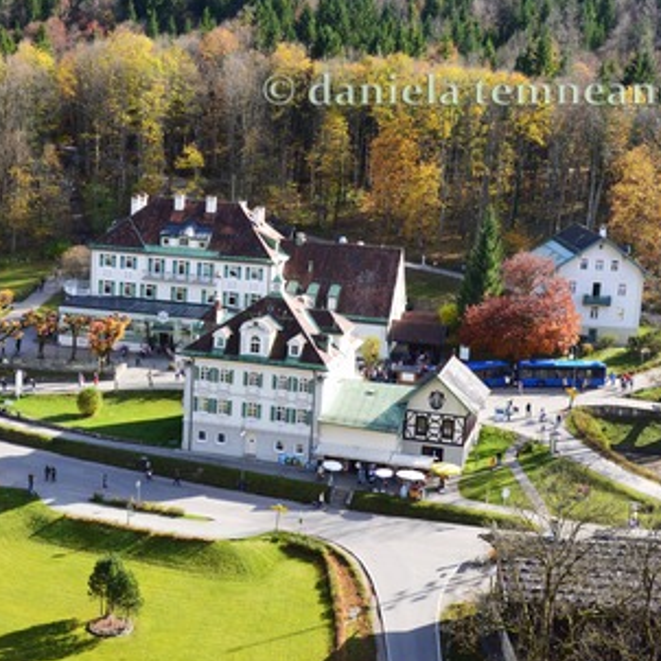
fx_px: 1275
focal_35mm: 59
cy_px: 317
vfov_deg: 29.1
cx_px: 260
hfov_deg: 29.0
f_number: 10
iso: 400
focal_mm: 28
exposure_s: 1/200
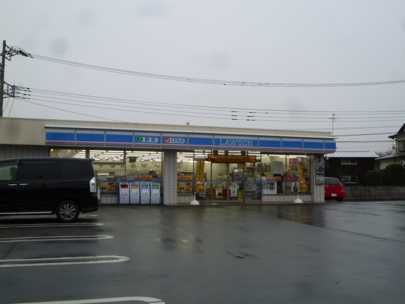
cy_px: 152
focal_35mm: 41
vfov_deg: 35.1
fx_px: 480
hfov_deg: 45.8
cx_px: 202
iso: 80
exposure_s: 1/60
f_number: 3.6
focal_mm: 7.2
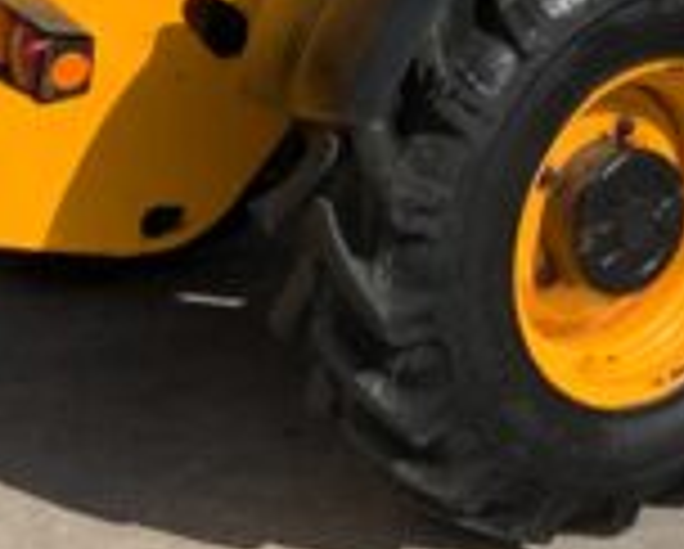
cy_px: -122
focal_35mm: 119
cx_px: 788
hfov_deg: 15.6
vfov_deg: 12.7
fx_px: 2412
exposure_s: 1/2320
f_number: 1.8
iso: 16
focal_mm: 3
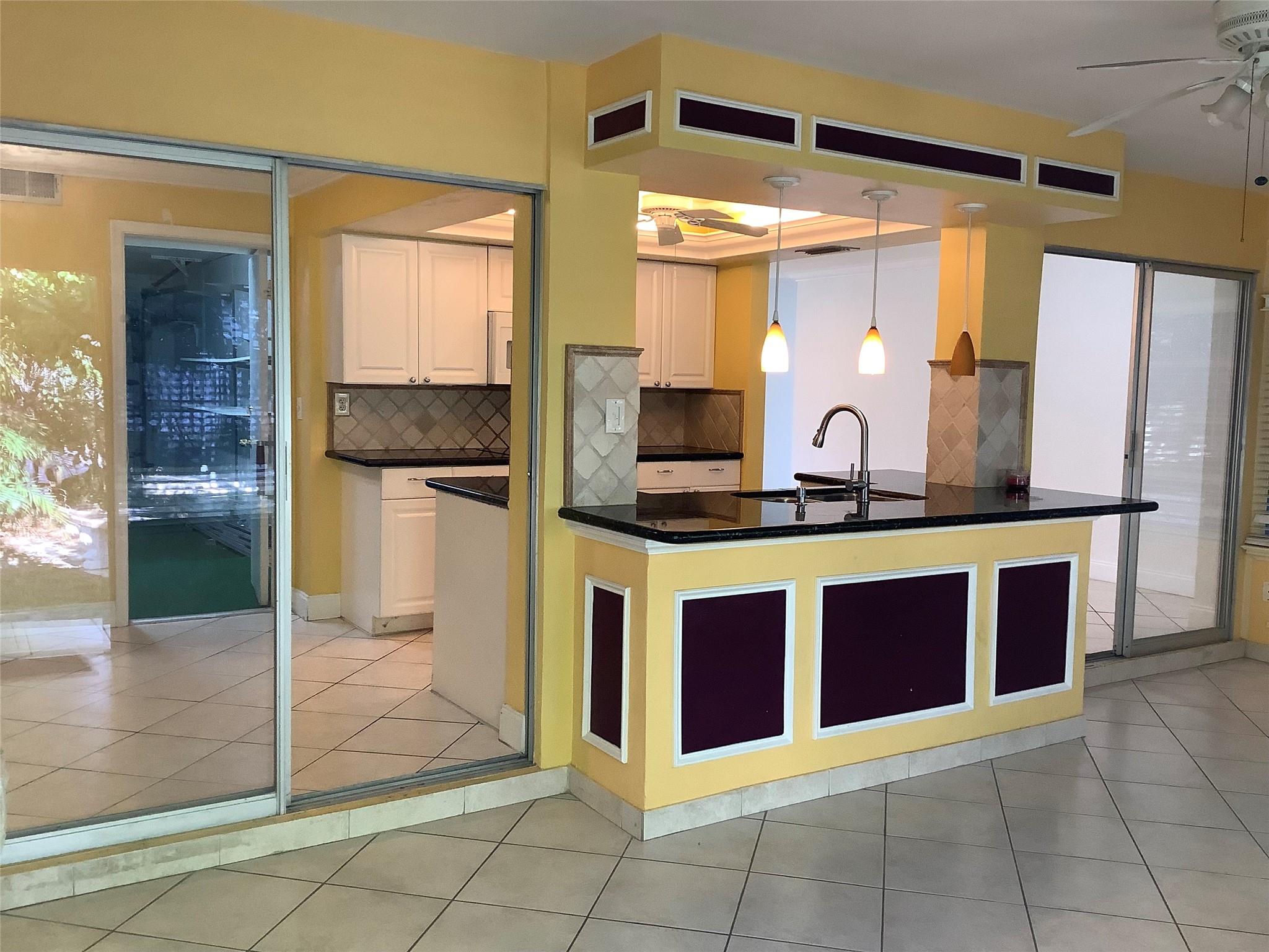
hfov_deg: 58.4
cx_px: 634
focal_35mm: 31
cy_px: 476
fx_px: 1136
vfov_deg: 45.4
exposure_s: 1/50
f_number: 2.4
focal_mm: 3.3
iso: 100
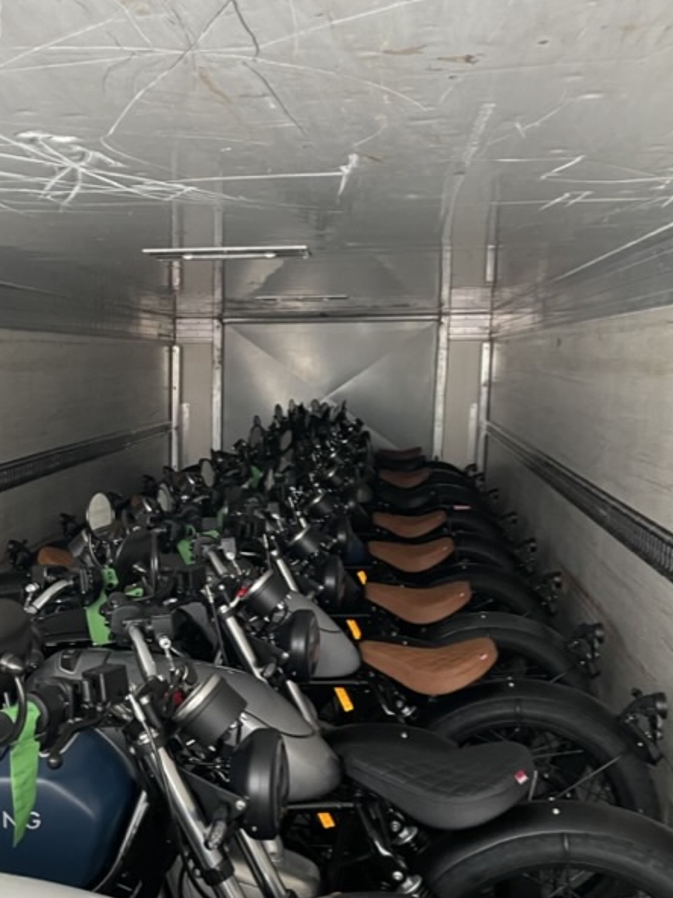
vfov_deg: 41.8
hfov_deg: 31.6
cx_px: 163
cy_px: 564
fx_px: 1167
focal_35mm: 45
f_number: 1.6
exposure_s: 1/60
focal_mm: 4.2
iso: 400
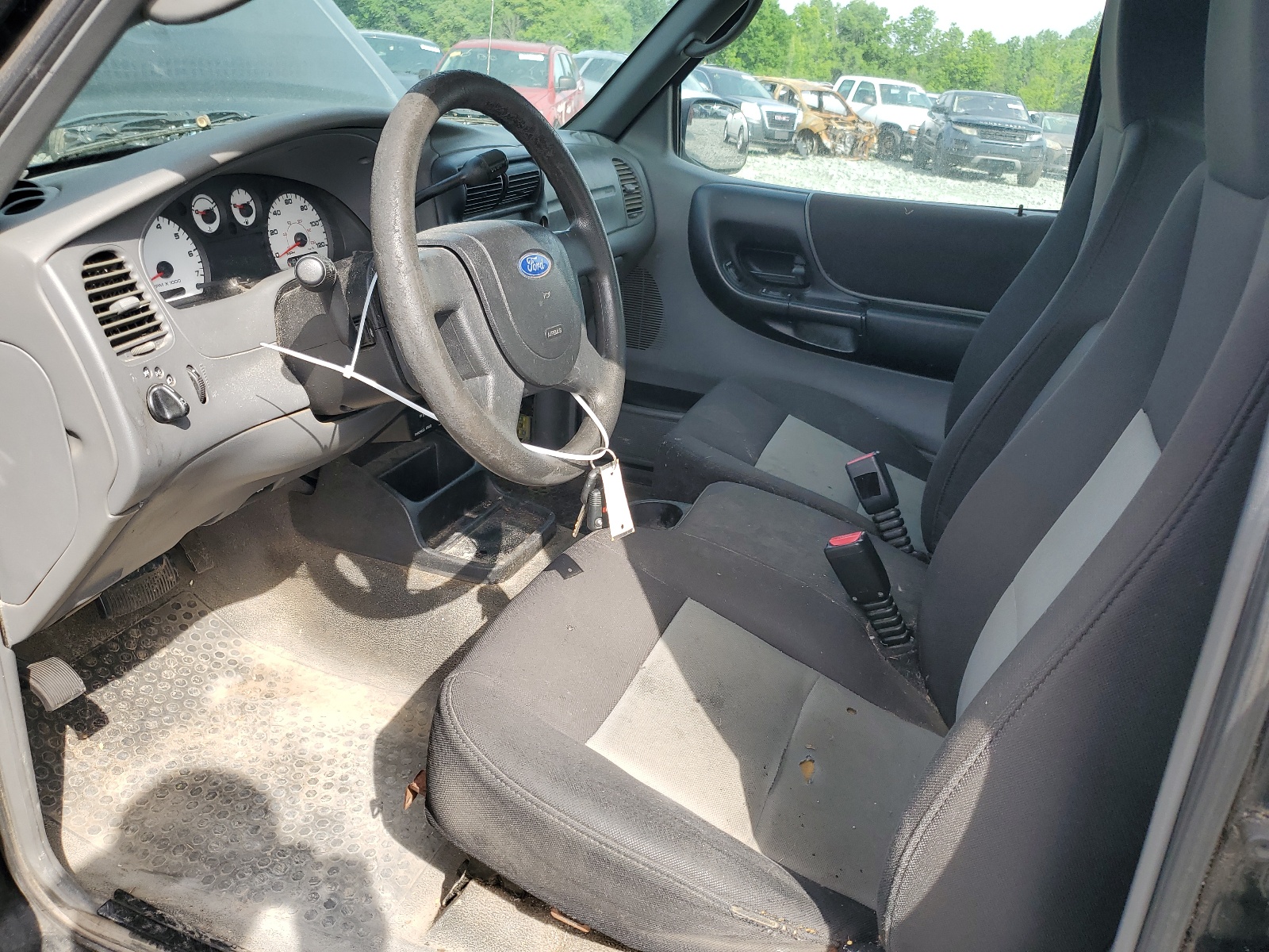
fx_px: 953
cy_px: 476
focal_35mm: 26
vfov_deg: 53.1
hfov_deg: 67.3
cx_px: 634
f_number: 1.5
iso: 50
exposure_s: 1/625
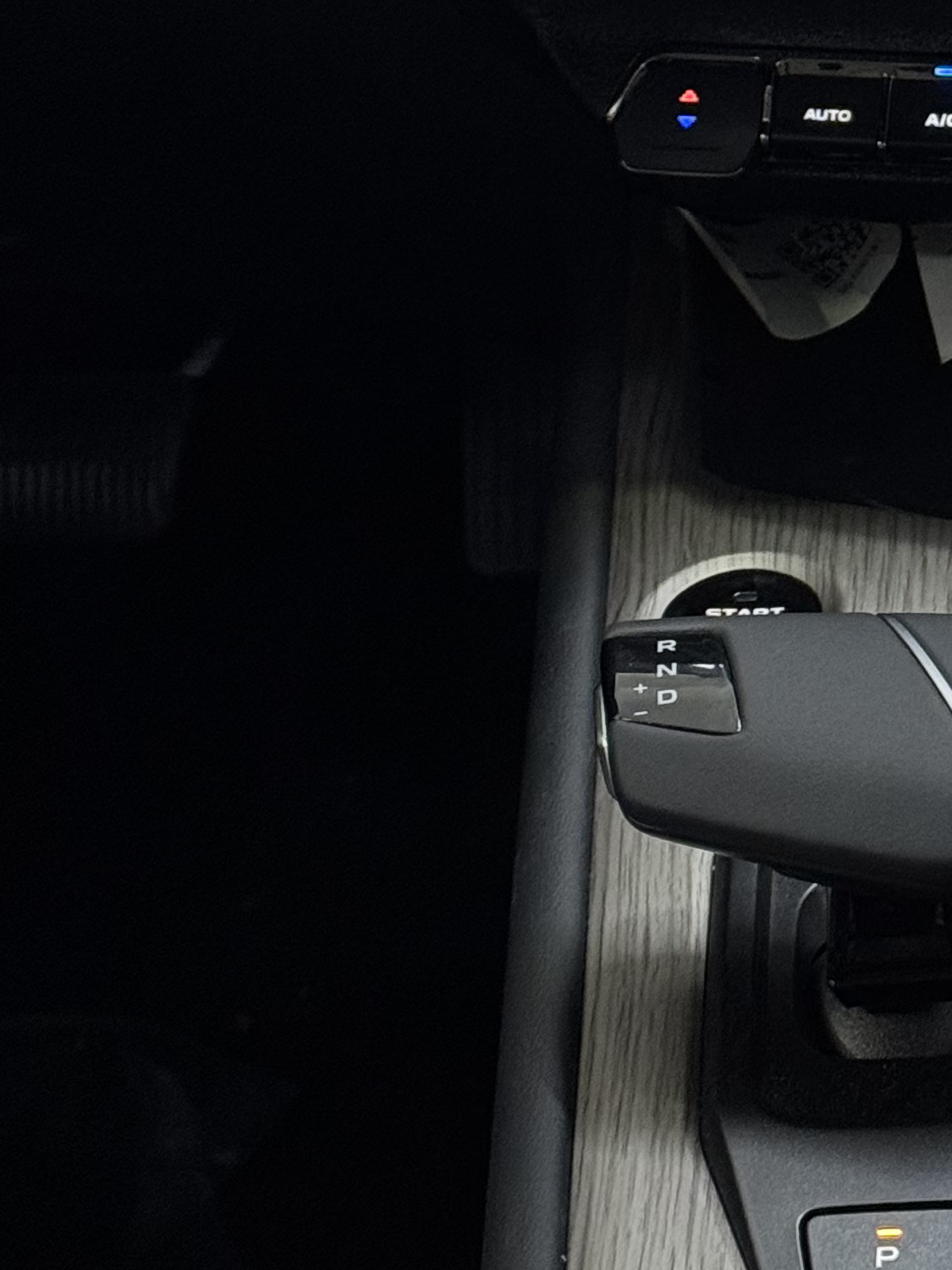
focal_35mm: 129
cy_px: 59
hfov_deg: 11.2
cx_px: 1246
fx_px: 4730
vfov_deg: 15.1
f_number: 1.78
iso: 400
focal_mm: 6.76
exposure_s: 1/33
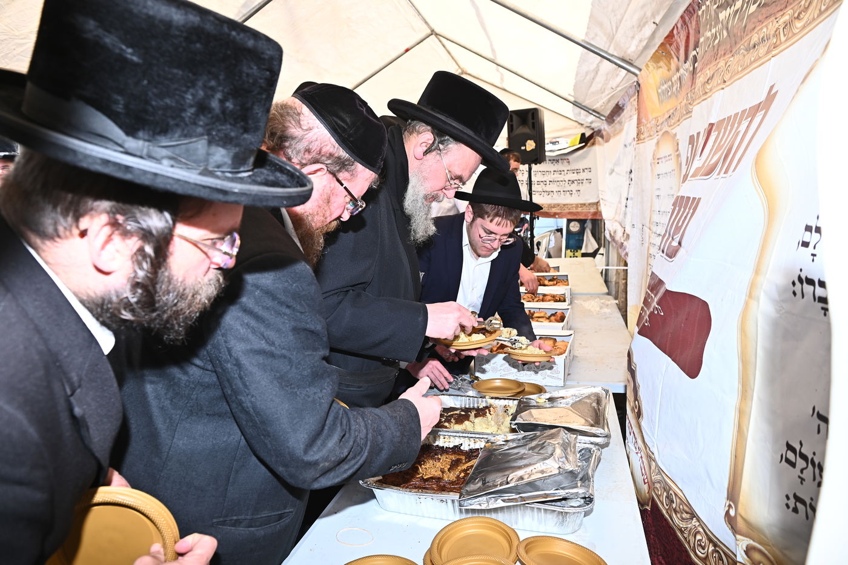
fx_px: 565
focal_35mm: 24
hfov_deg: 73.8
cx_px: 424
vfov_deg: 53.1
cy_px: 282
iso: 250
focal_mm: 24
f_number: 5.6
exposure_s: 1/125
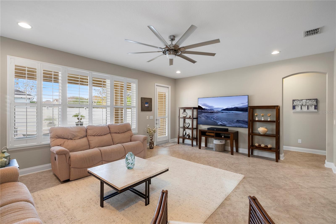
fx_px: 149
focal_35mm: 16
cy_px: 112
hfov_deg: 96.7
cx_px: 168
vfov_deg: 73.8
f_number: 8
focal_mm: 16
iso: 1000
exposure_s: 1/13
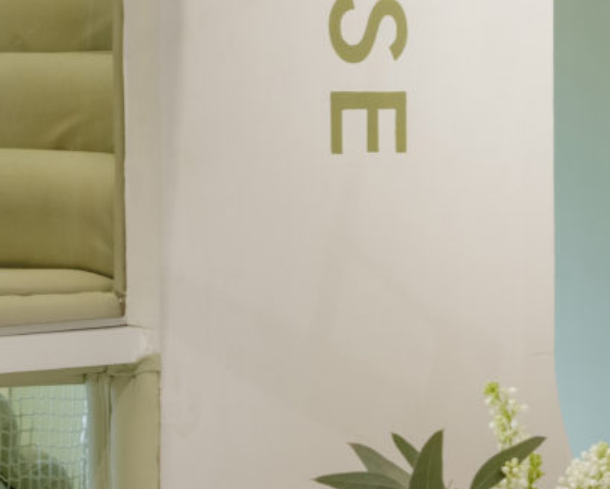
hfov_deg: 9.5
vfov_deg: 7.6
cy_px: 63
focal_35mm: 202
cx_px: 70
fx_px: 3649
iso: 200
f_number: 13
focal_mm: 41.8
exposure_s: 1/13
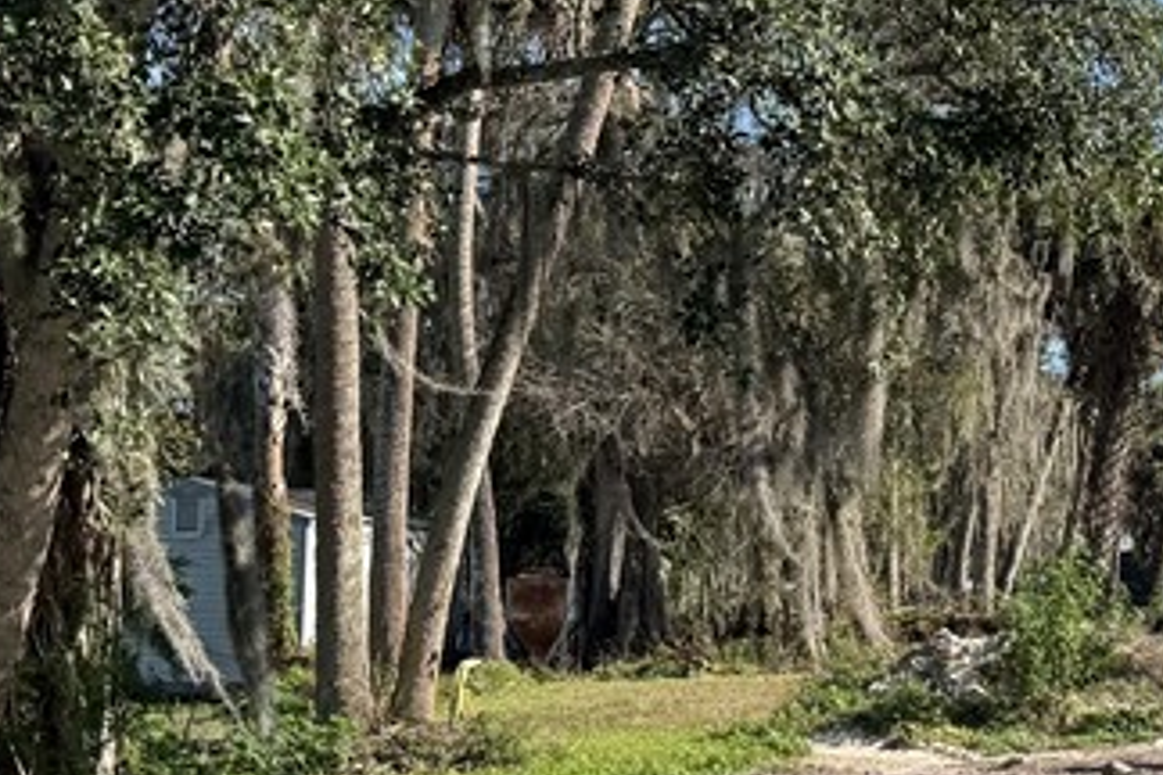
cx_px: 1267
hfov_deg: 24.1
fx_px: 2552
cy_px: 373
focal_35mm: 79
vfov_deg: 17.3
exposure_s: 1/4167
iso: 80
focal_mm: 6.76
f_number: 1.78
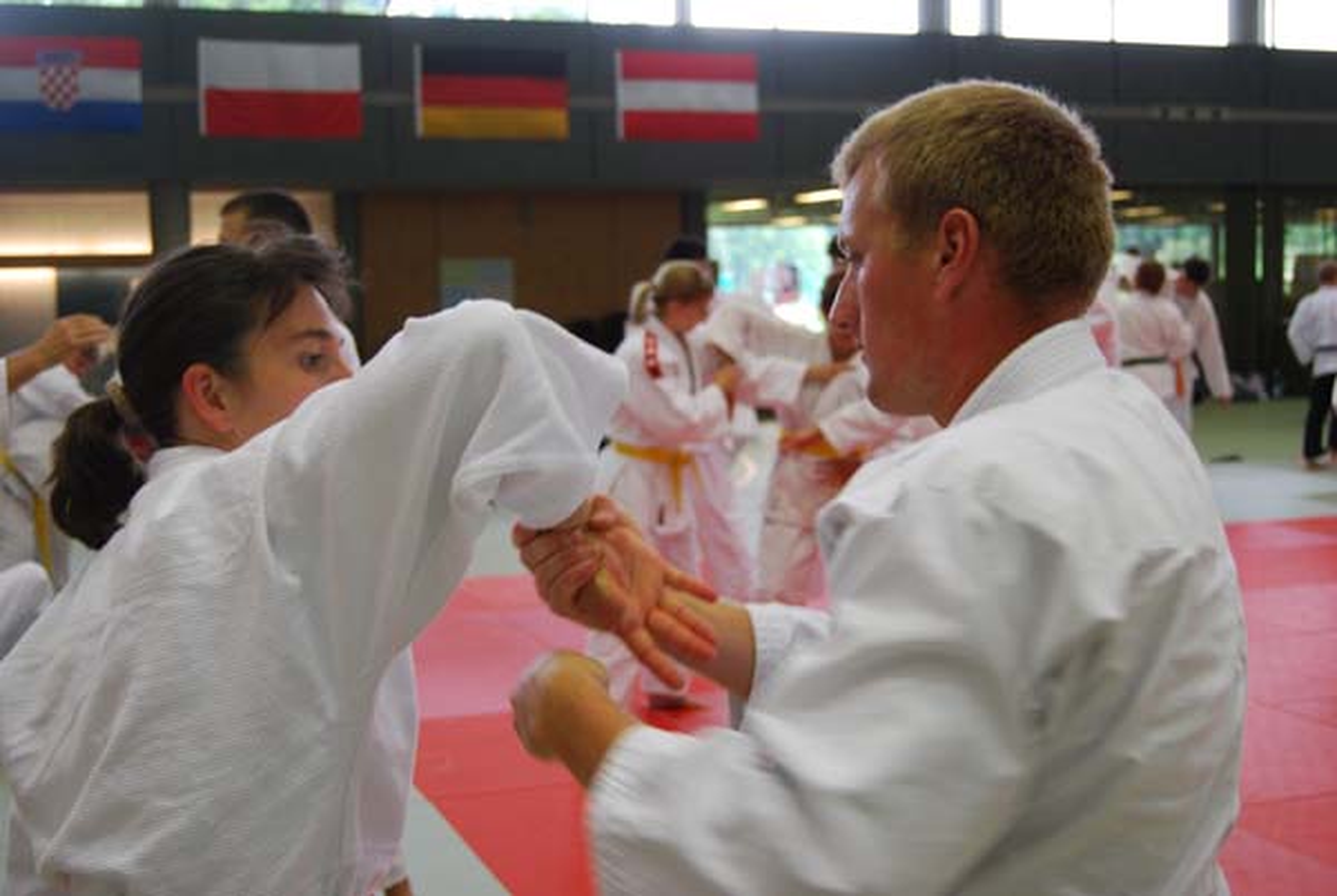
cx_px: 668
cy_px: 448
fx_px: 1785
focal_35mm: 48
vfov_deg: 28.2
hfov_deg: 41.1
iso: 250
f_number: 4.5
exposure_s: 1/30
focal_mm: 32
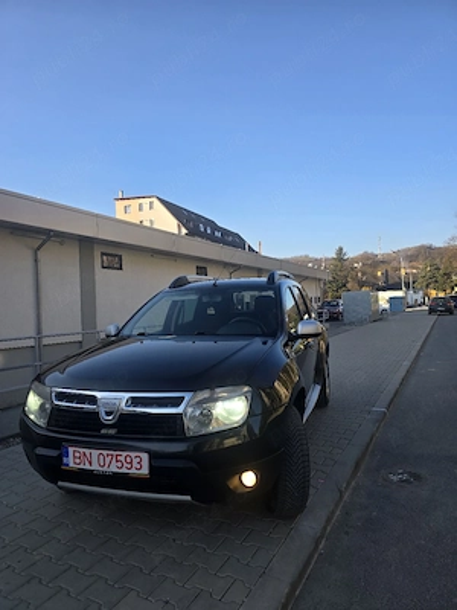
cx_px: 228
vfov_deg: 73.9
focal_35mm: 23
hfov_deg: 58.9
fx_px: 405
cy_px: 305
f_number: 1.7
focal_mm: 6.3
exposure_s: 1/217
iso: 12
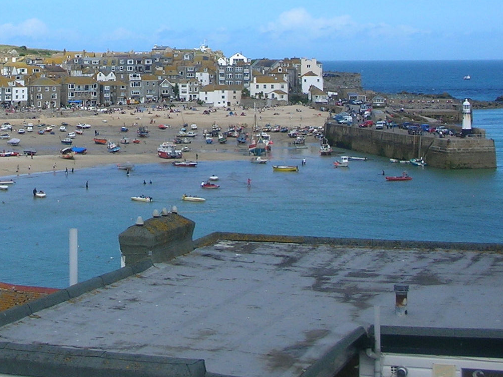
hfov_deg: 21.4
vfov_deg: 16.0
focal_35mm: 90
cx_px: 78
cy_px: -36
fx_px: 1308
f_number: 8.5
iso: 50
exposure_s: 1/114
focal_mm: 5.8
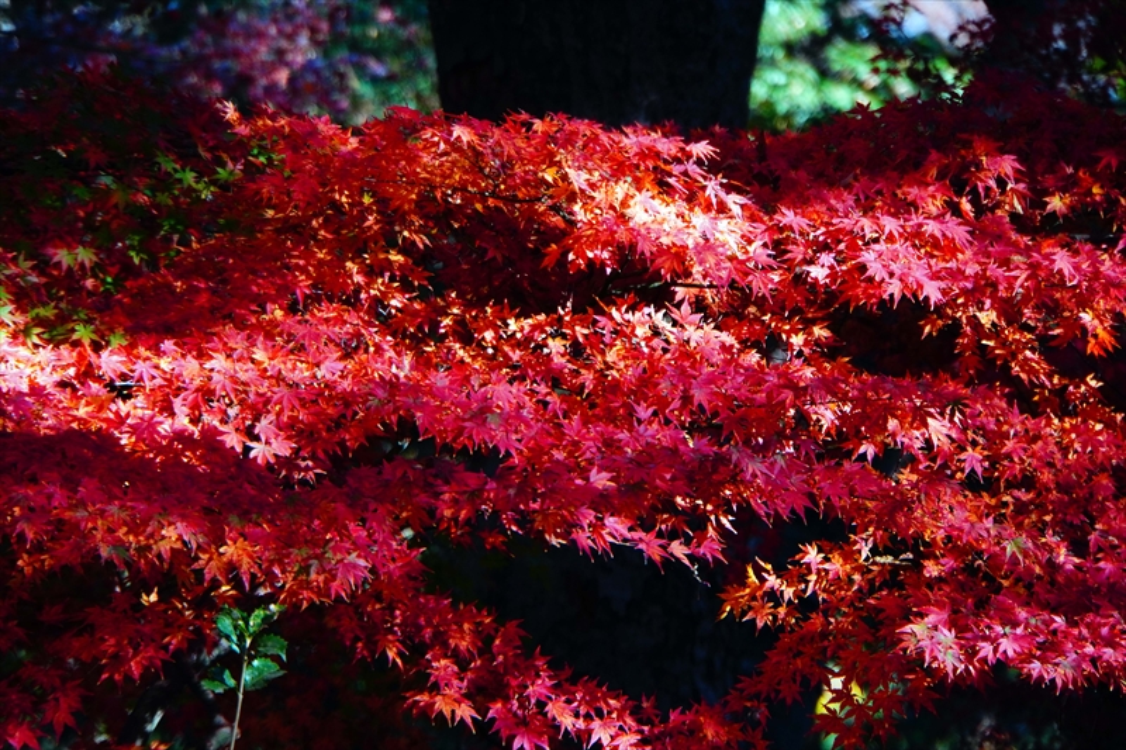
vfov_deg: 4.6
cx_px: 563
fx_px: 9381
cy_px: 375
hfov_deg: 6.9
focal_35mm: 300
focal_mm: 200
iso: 640
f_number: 6.3
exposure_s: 1/320
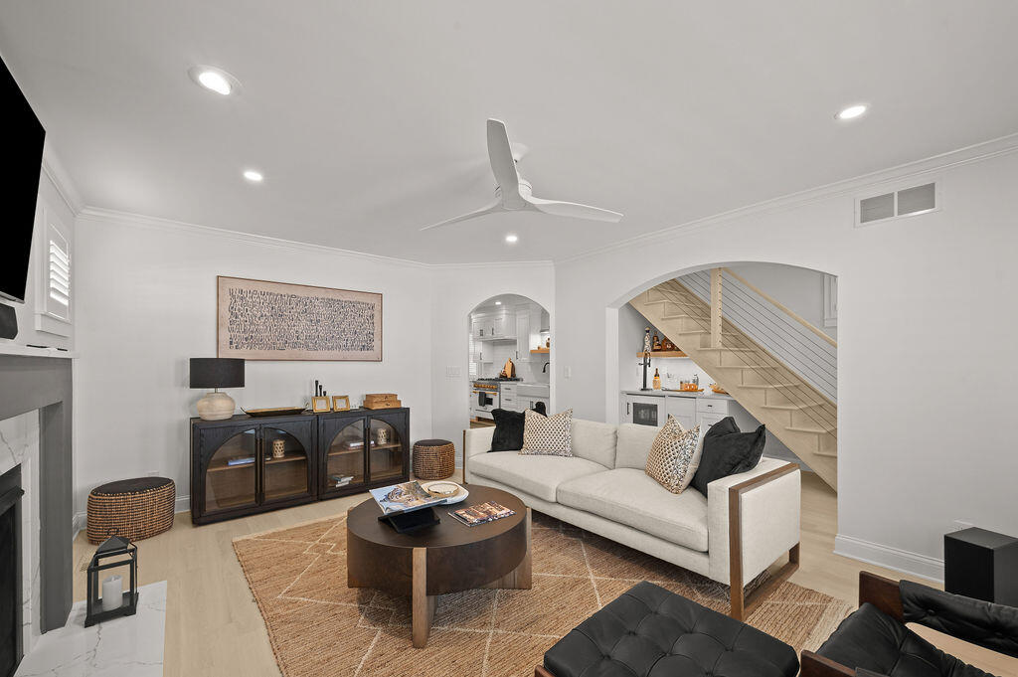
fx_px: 396
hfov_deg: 104.3
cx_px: 509
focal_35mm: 14
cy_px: 338
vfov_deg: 81.1
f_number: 10
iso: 250
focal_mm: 14
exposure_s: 1.3
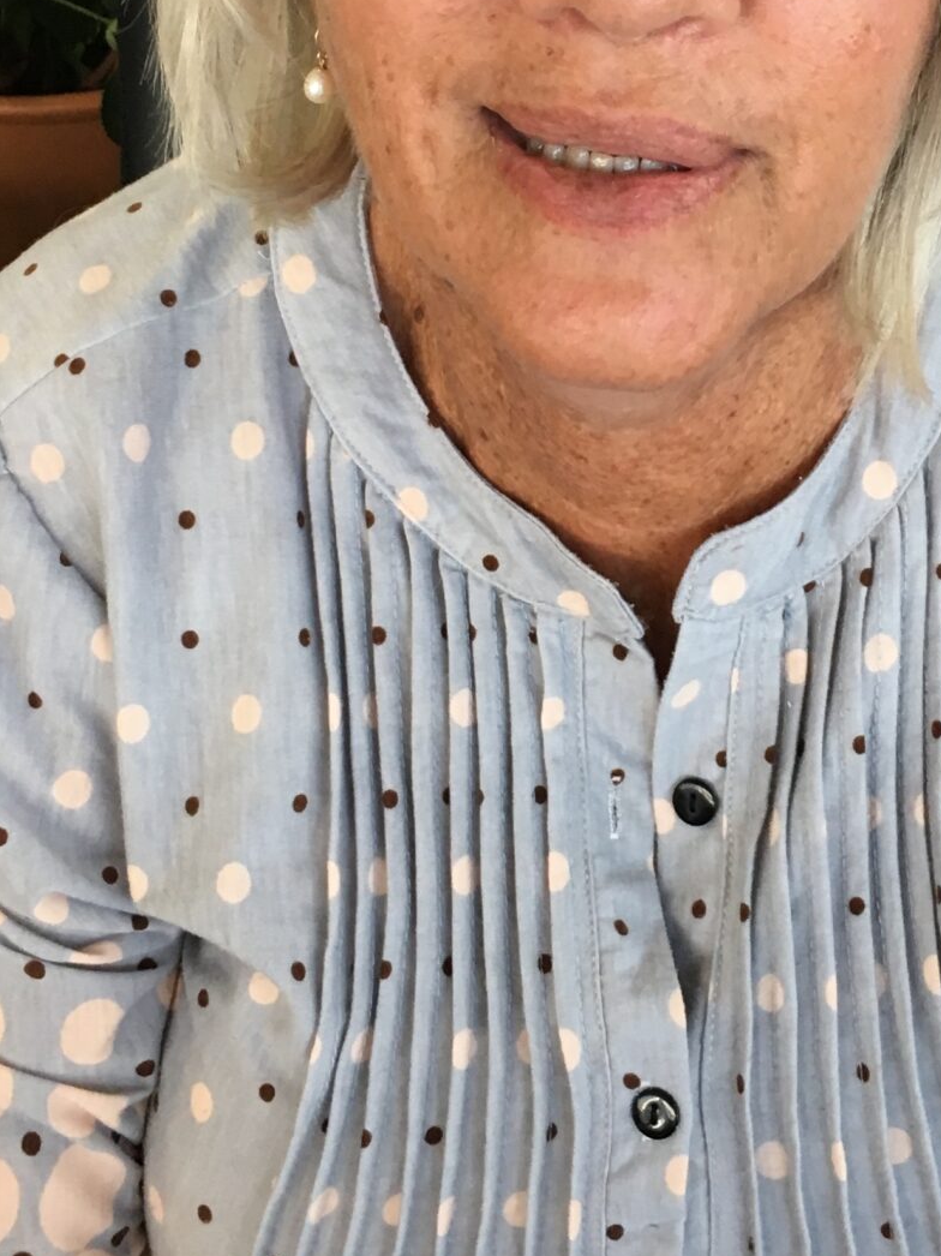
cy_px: 215
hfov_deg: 20.6
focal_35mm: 71
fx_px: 2574
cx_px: 631
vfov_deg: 26.8
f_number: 2.2
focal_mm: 4.15
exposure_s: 1/33
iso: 50
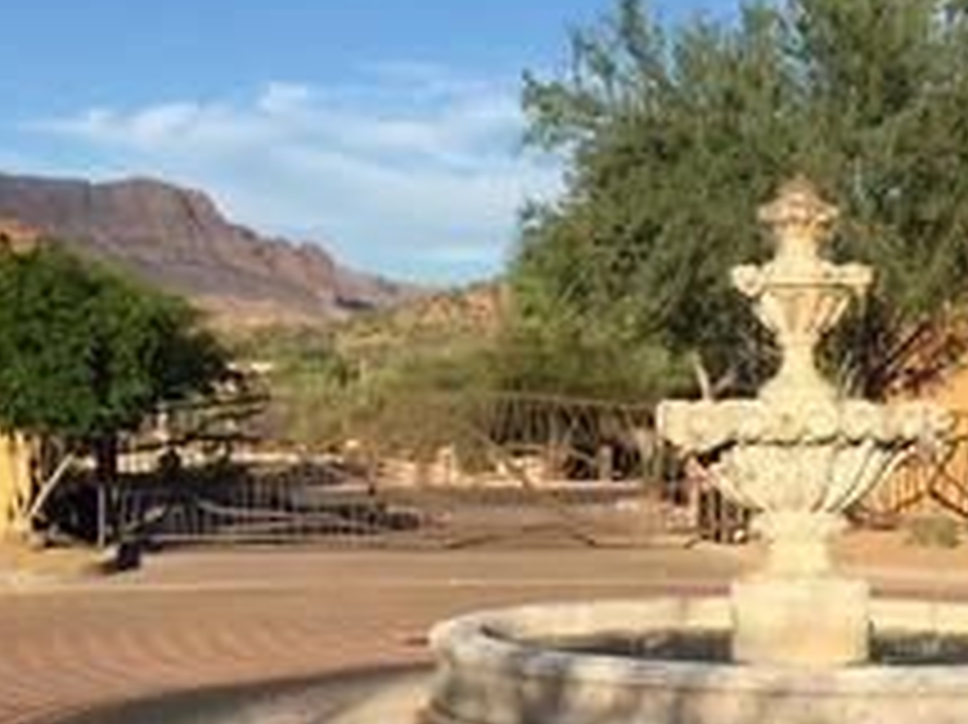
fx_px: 1928
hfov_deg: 28.1
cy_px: 441
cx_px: 594
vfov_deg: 21.3
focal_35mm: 69
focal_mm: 4.15
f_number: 2.2
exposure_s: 1/1582
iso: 32
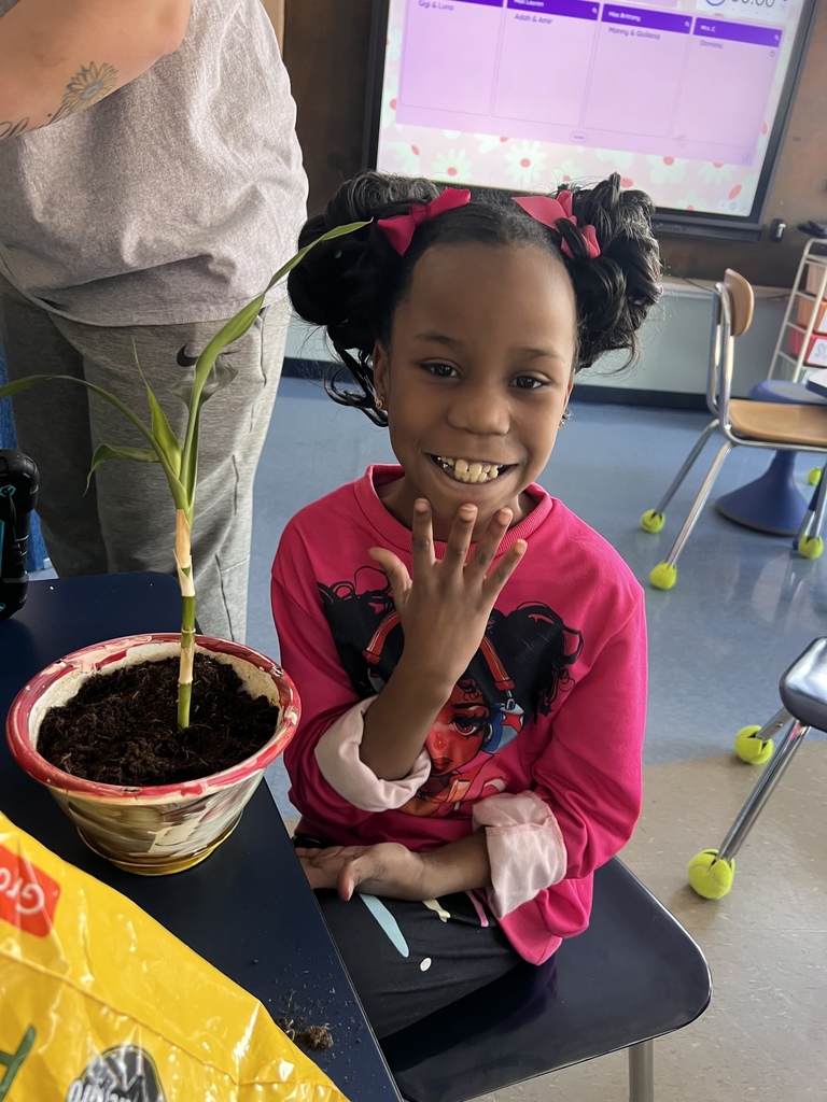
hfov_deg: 53.1
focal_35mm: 26
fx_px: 828
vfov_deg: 67.3
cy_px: 551
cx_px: 414
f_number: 1.5
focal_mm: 5.7
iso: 200
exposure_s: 1/60
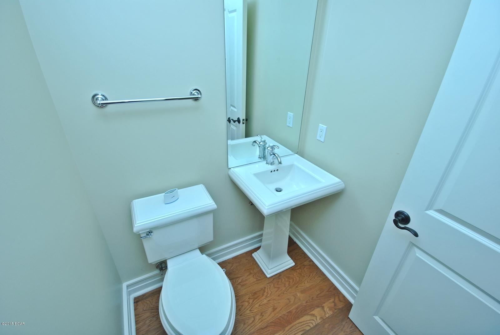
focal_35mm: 15
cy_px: 168
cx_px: 250
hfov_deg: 100.3
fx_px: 209
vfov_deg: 77.5
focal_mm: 10
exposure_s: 1/200
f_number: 11
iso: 200
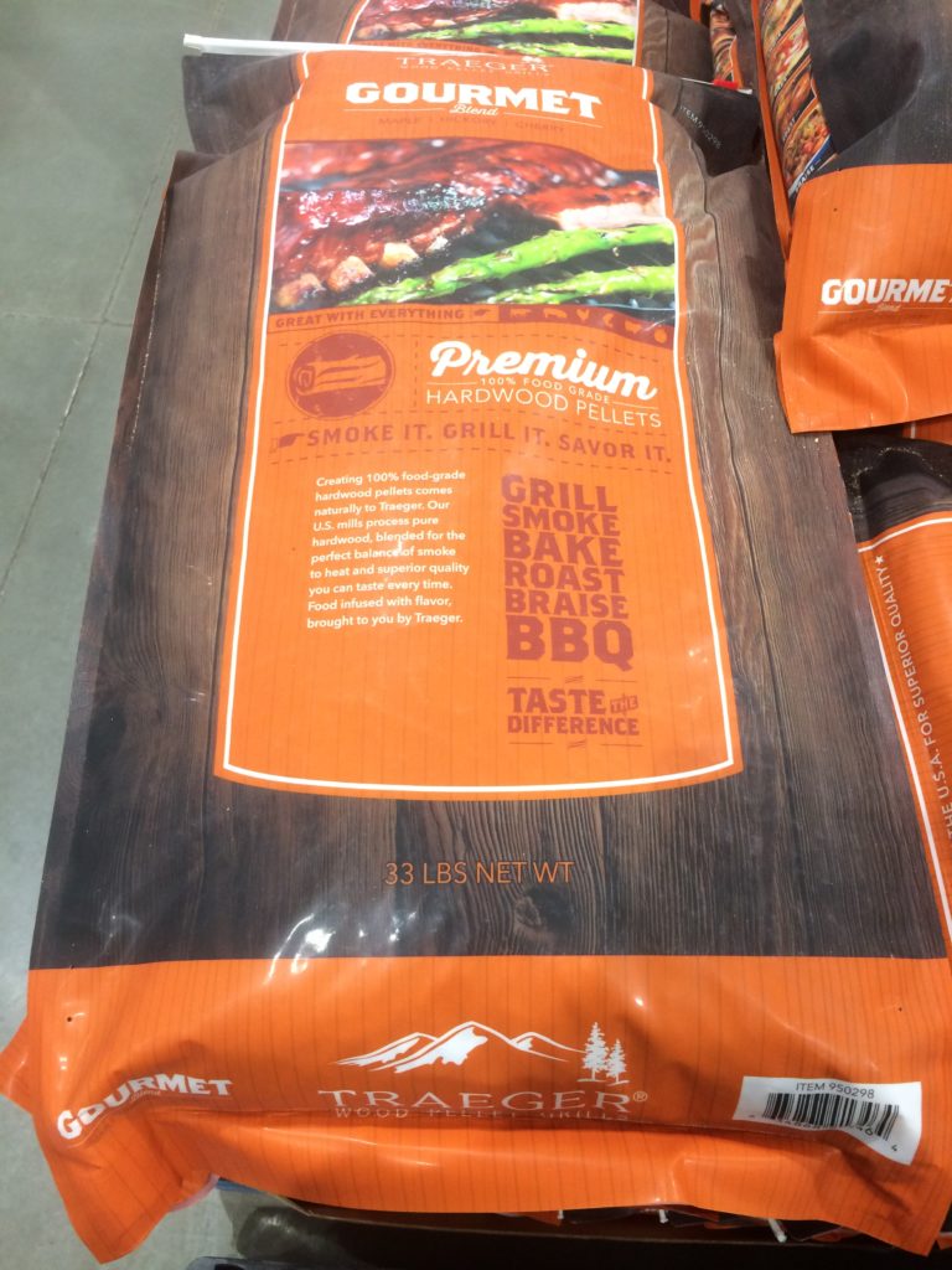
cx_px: 476
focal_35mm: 29
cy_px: 635
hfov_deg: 48.2
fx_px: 1063
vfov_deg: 61.7
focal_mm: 4.15
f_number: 2.2
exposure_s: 1/33
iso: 125
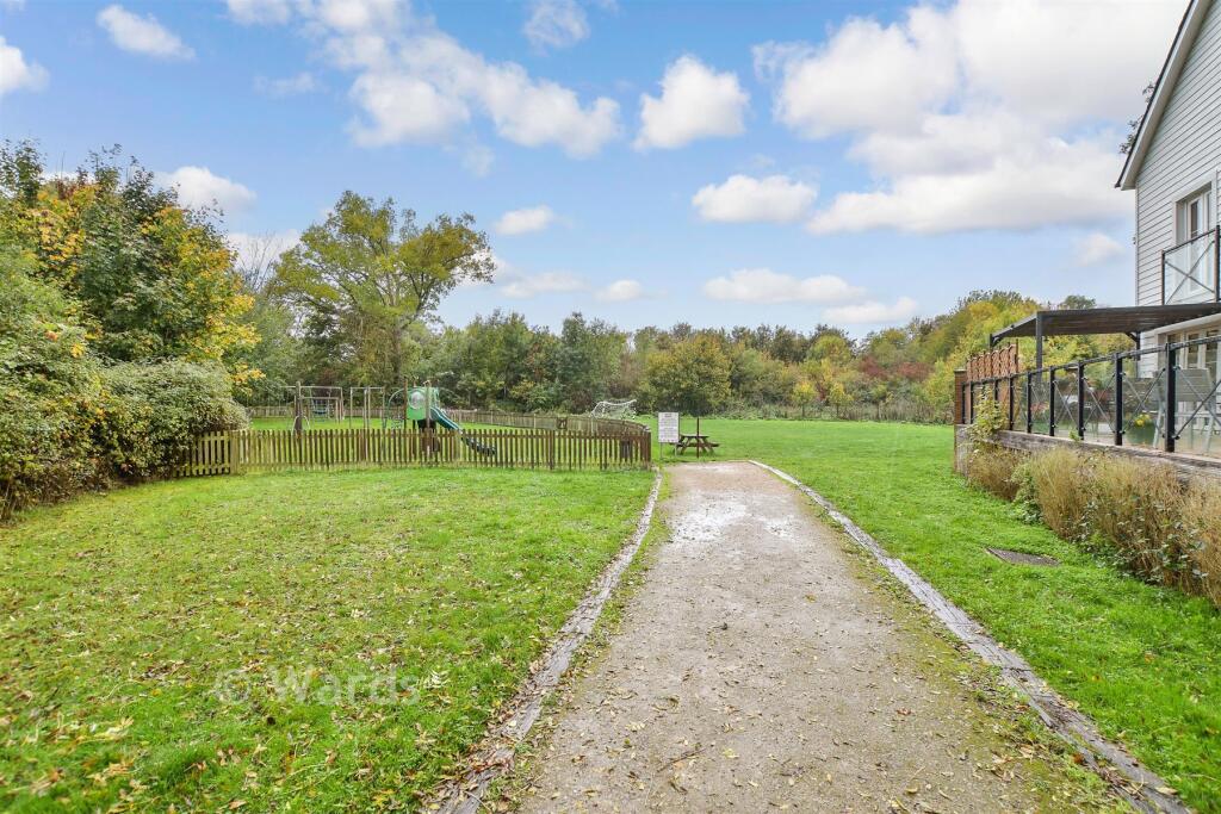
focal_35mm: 25
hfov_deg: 71.5
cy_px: 407
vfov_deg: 51.3
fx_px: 848
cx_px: 610
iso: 160
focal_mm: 17
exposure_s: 1/80
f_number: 8
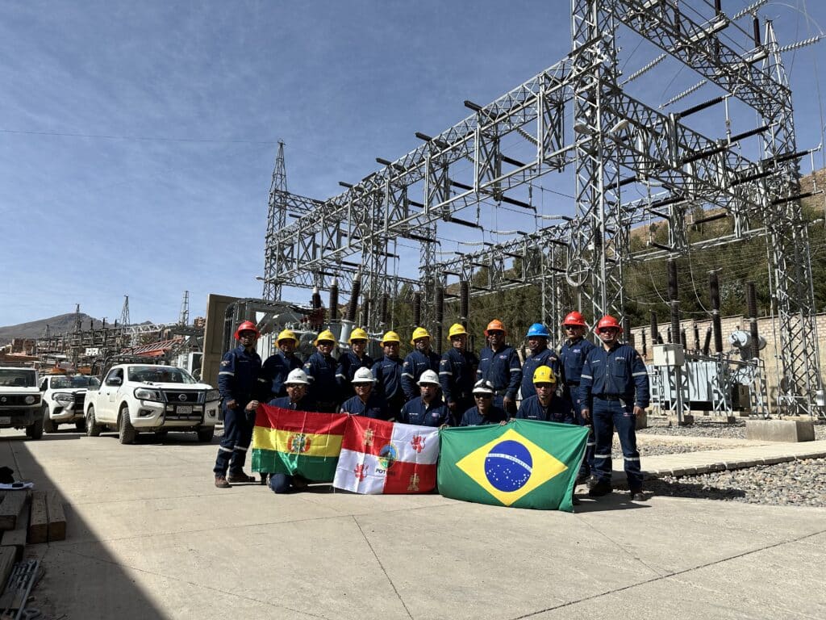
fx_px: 573
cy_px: 310
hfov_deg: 71.6
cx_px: 413
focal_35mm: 24
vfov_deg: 56.8
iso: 80
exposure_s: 1/4348
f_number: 1.78
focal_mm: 6.86
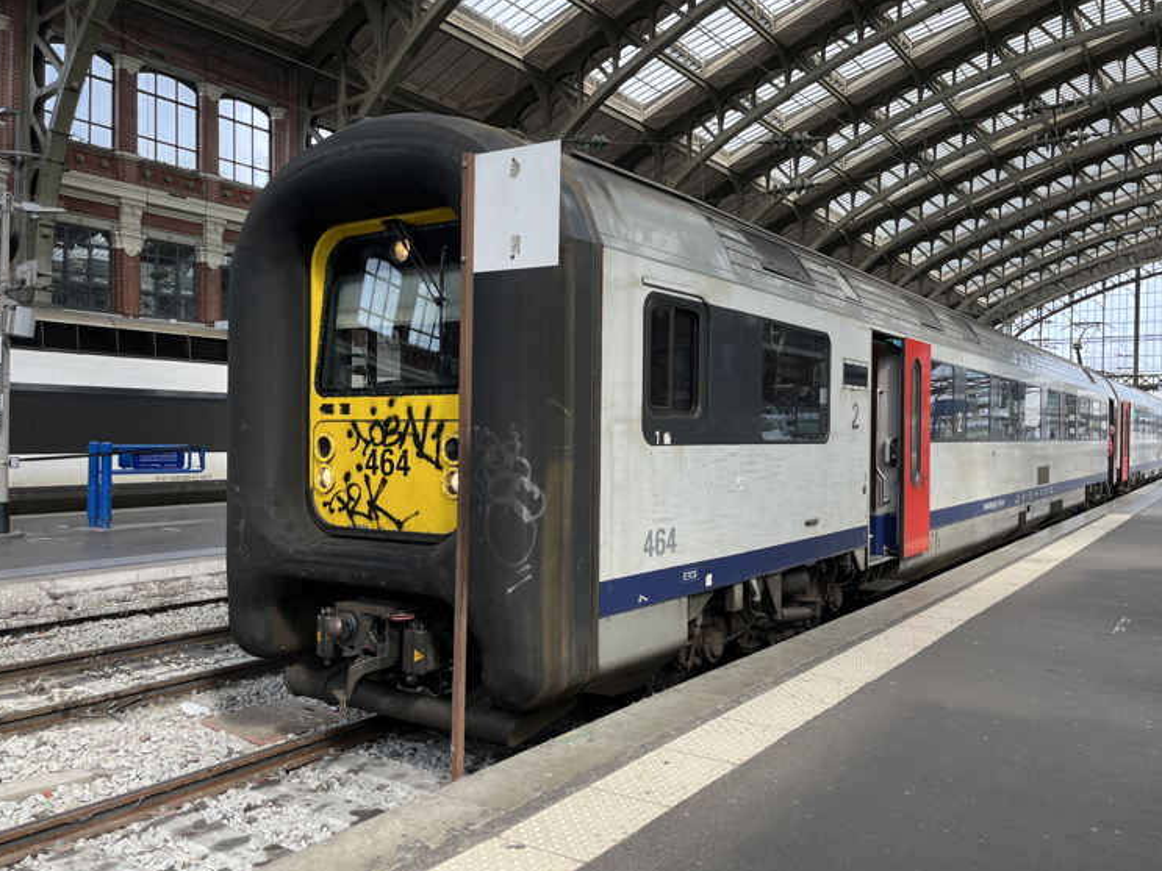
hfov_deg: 63.4
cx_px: 590
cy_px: 425
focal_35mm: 28
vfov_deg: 49.7
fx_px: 940
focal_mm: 5.1
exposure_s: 1/390
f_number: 1.6
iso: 50
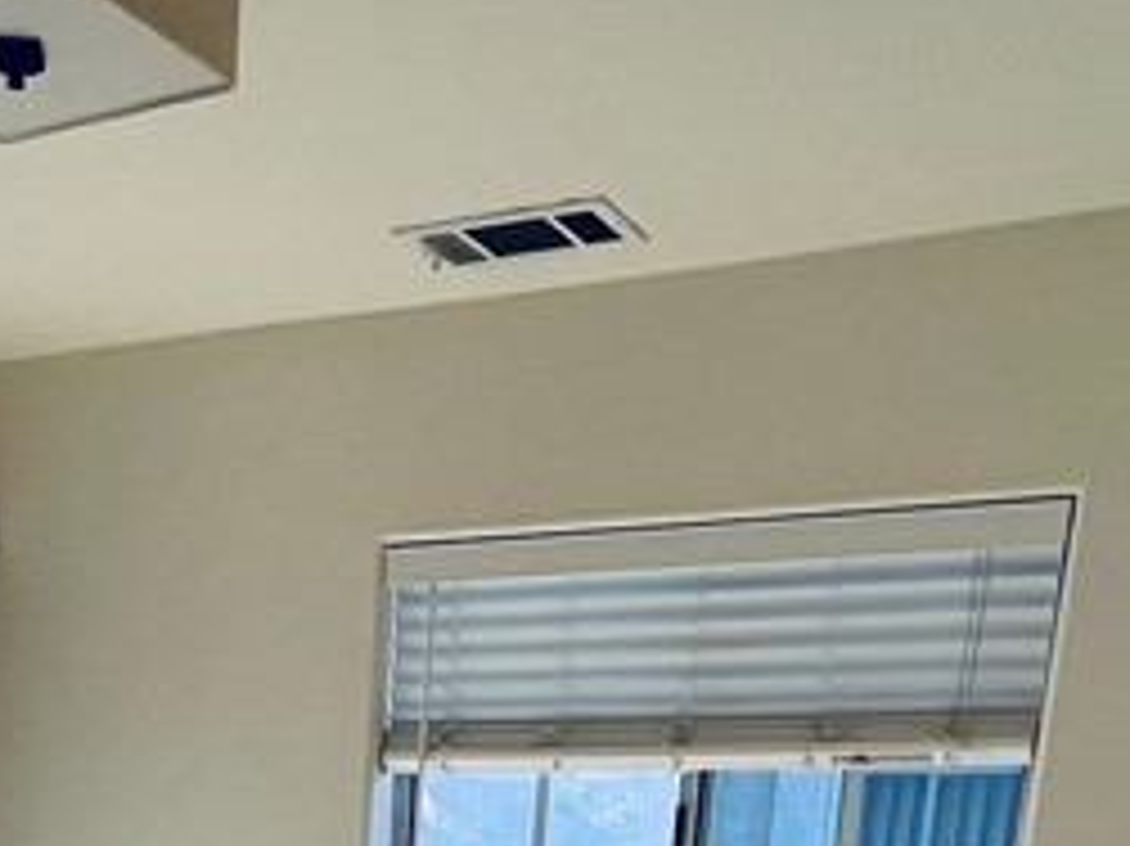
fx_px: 1729
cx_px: 266
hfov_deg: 35.3
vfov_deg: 20.5
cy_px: 1476
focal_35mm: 53
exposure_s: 1/362
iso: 32
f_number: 1.8
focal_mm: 1.57
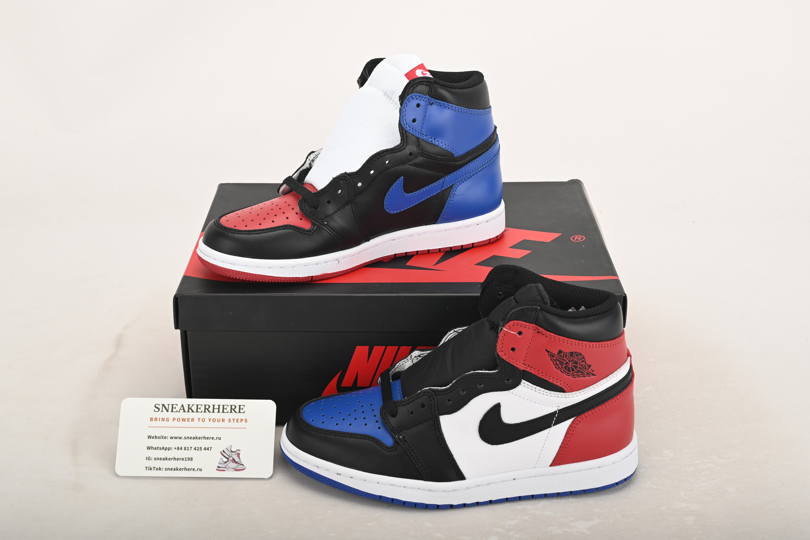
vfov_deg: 28.7
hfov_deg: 41.9
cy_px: 270
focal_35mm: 47
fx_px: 1058
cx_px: 405
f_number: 11
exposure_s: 1/200
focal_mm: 47
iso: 100
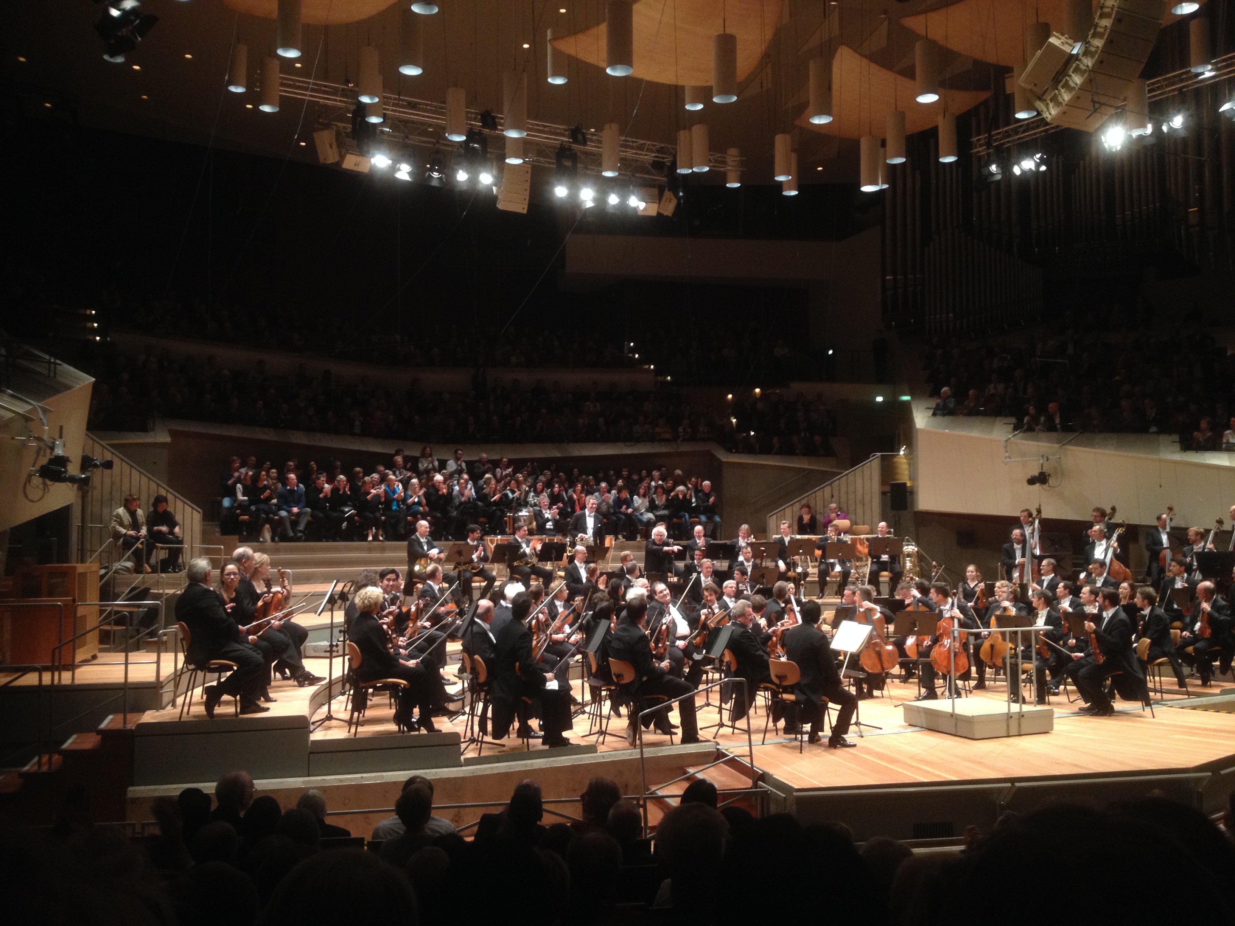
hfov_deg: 52.6
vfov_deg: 40.7
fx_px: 1249
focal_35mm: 35
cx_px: 618
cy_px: 463
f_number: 2.4
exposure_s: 1/20
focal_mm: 4.28
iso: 125
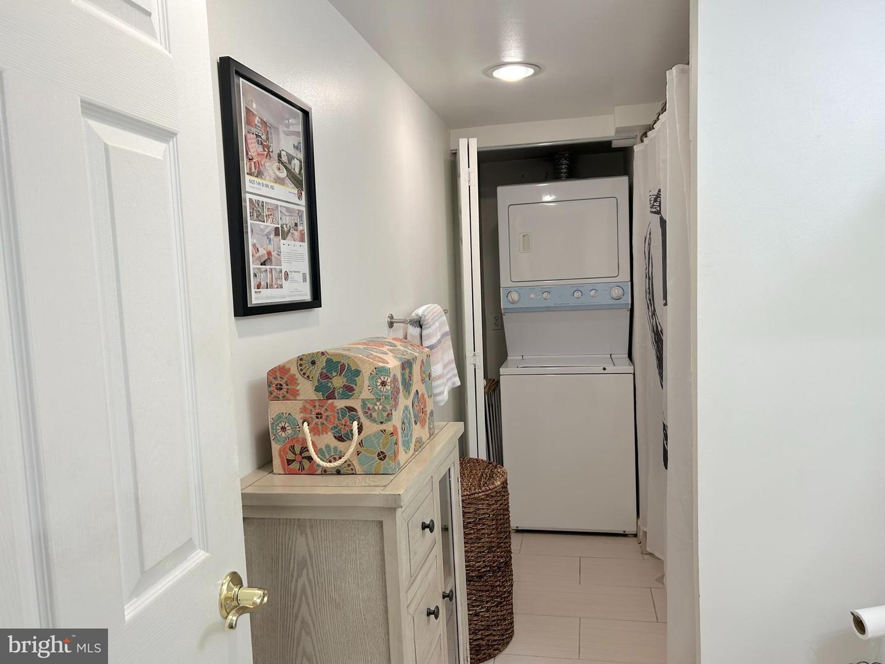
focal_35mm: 26
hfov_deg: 67.3
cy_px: 332
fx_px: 665
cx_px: 442
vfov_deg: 53.1
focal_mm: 5.7
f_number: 1.5
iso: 64
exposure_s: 1/120
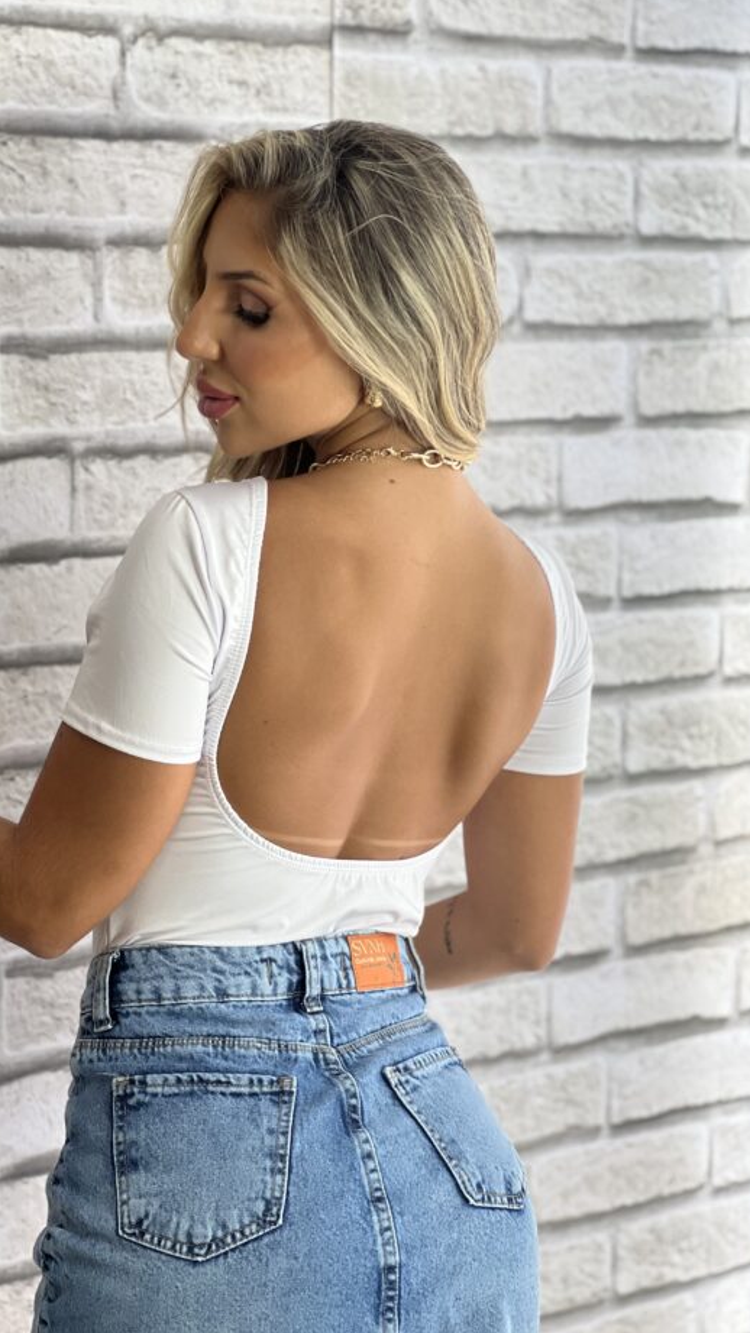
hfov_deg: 14.2
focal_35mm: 85
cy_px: 666
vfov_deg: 25.0
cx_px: 297
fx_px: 3005
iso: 80
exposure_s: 1/120
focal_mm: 9
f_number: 2.8
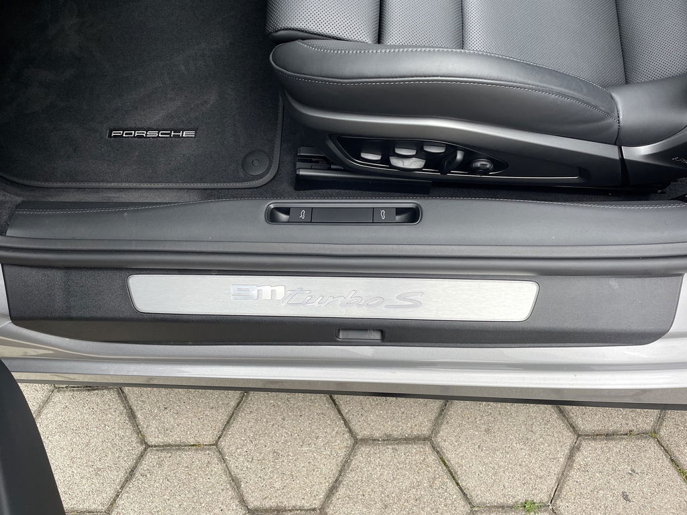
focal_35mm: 26
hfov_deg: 67.3
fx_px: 516
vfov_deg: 53.1
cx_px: 344
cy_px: 258
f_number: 1.6
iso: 32
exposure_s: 1/440
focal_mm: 4.2
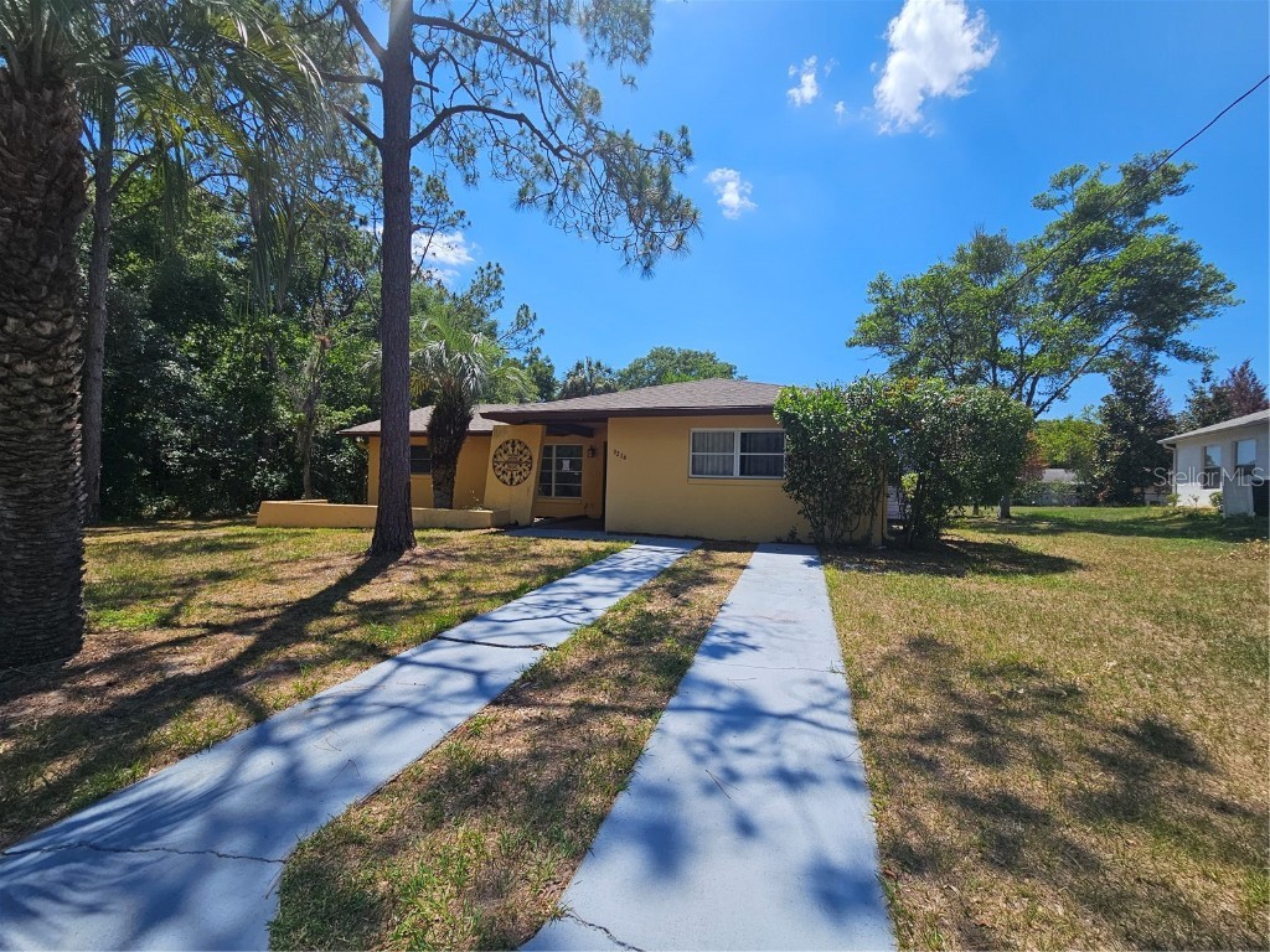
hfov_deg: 106.2
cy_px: 476
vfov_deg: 89.9
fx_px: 477
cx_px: 635
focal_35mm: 13
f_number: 2.2
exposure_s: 1/2371
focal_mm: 2.2
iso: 50
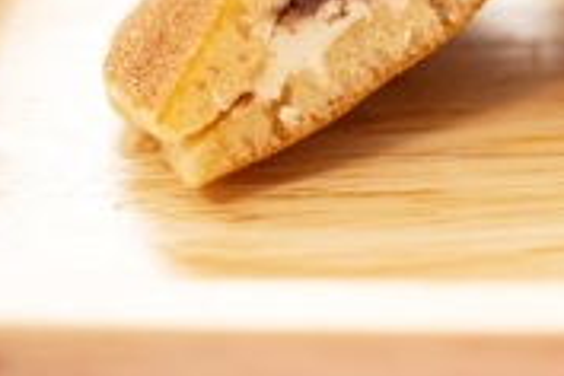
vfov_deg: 7.5
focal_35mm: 181
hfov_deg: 11.2
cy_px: -92
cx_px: 634
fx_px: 2835
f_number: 2
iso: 400
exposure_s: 1/2000
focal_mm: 50
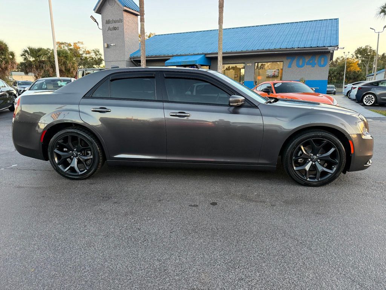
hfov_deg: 71.6
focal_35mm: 24
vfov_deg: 56.8
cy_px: 145
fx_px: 268
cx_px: 193
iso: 200
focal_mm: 6.76
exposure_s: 1/207
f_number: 1.78
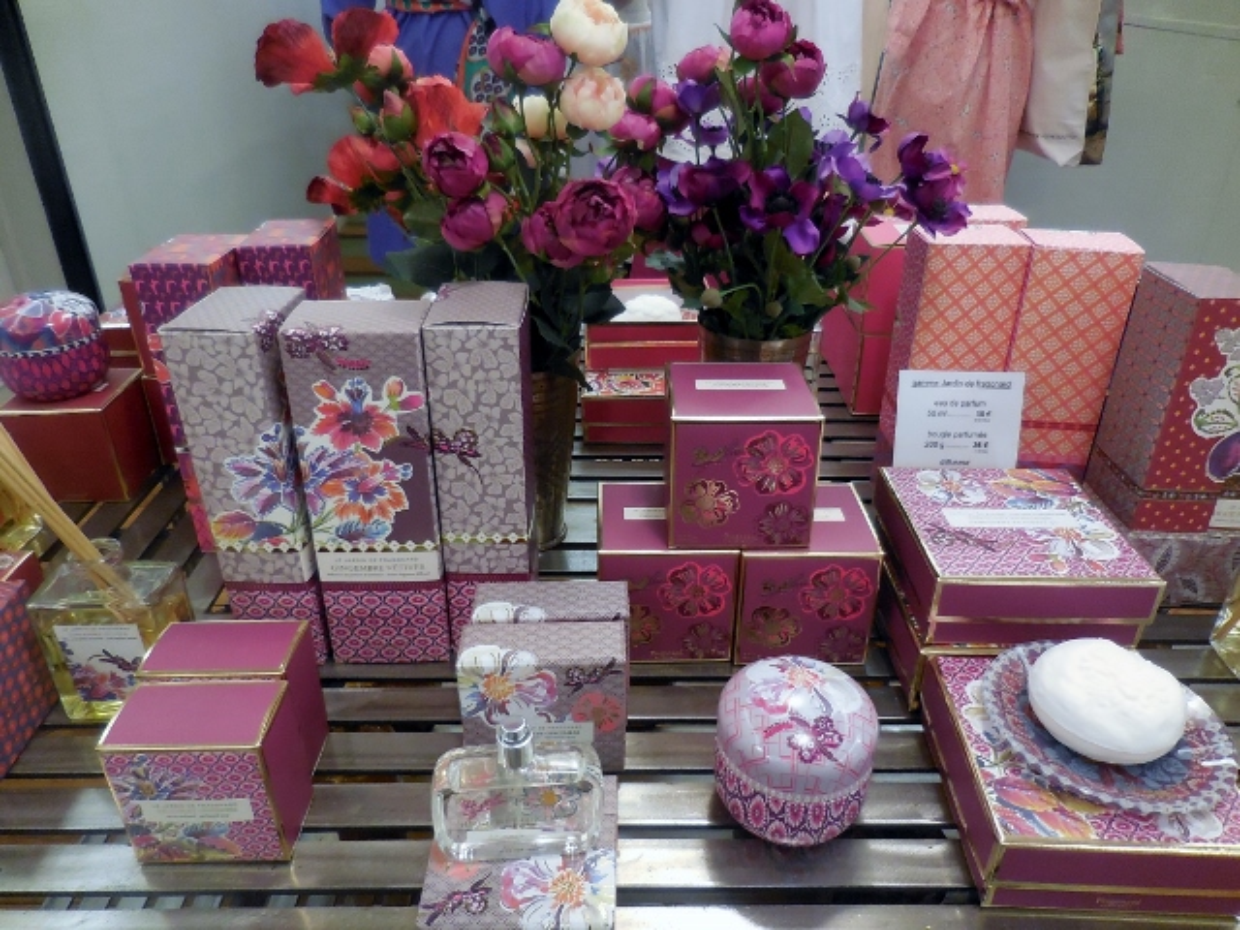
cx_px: 620
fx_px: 896
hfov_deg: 69.4
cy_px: 465
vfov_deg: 54.9
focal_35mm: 25
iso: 360
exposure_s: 1/30
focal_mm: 4.5
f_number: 3.3
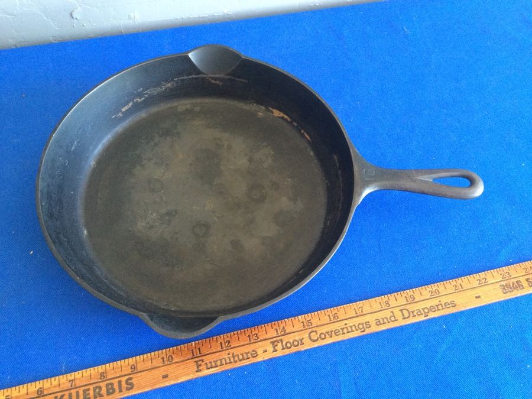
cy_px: 200
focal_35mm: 29
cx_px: 266
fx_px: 446
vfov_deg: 48.2
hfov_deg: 61.7
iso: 320
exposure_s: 1/30
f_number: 2.2
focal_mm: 4.15
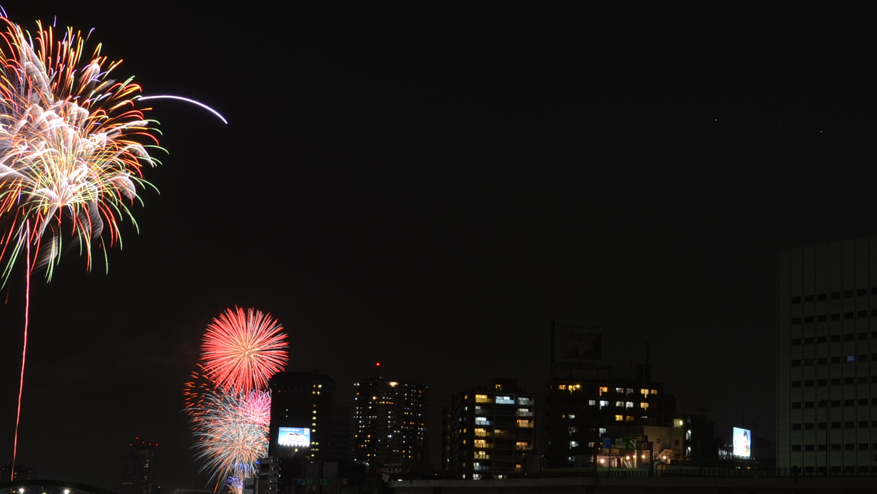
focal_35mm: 80
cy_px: 151
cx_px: 477
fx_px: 1861
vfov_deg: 15.1
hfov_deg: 26.5
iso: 100
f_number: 11
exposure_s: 6.7
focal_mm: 28
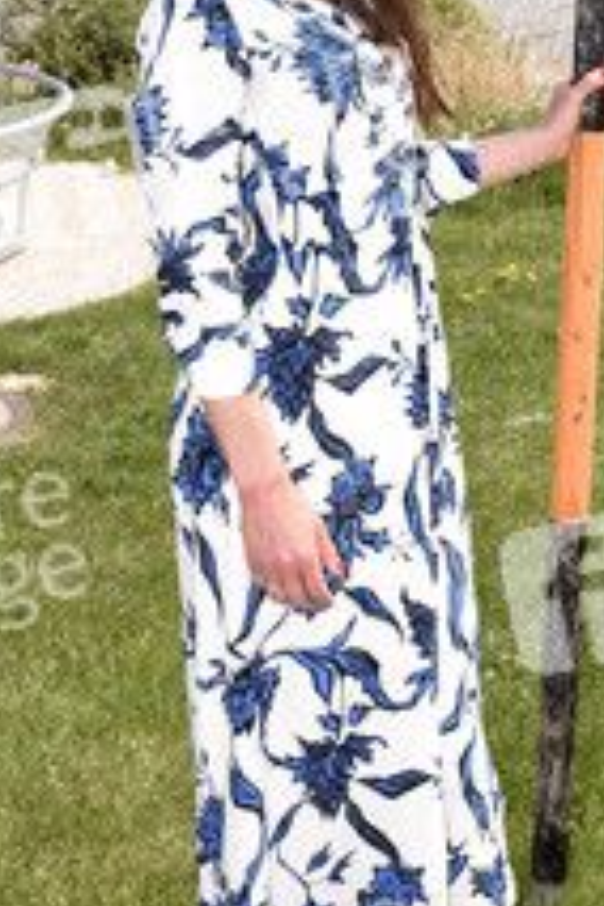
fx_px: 1510
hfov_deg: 22.6
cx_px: 332
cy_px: 362
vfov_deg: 33.3
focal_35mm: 60
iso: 400
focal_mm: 32
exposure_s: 1/160
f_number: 14
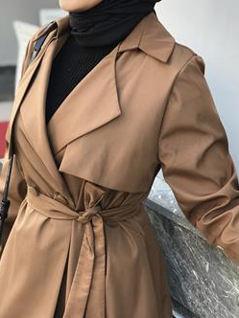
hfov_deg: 20.7
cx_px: 105
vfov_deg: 27.3
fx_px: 654
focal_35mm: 71
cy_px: 190
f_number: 2.8
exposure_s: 1/50
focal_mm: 6.6
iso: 25
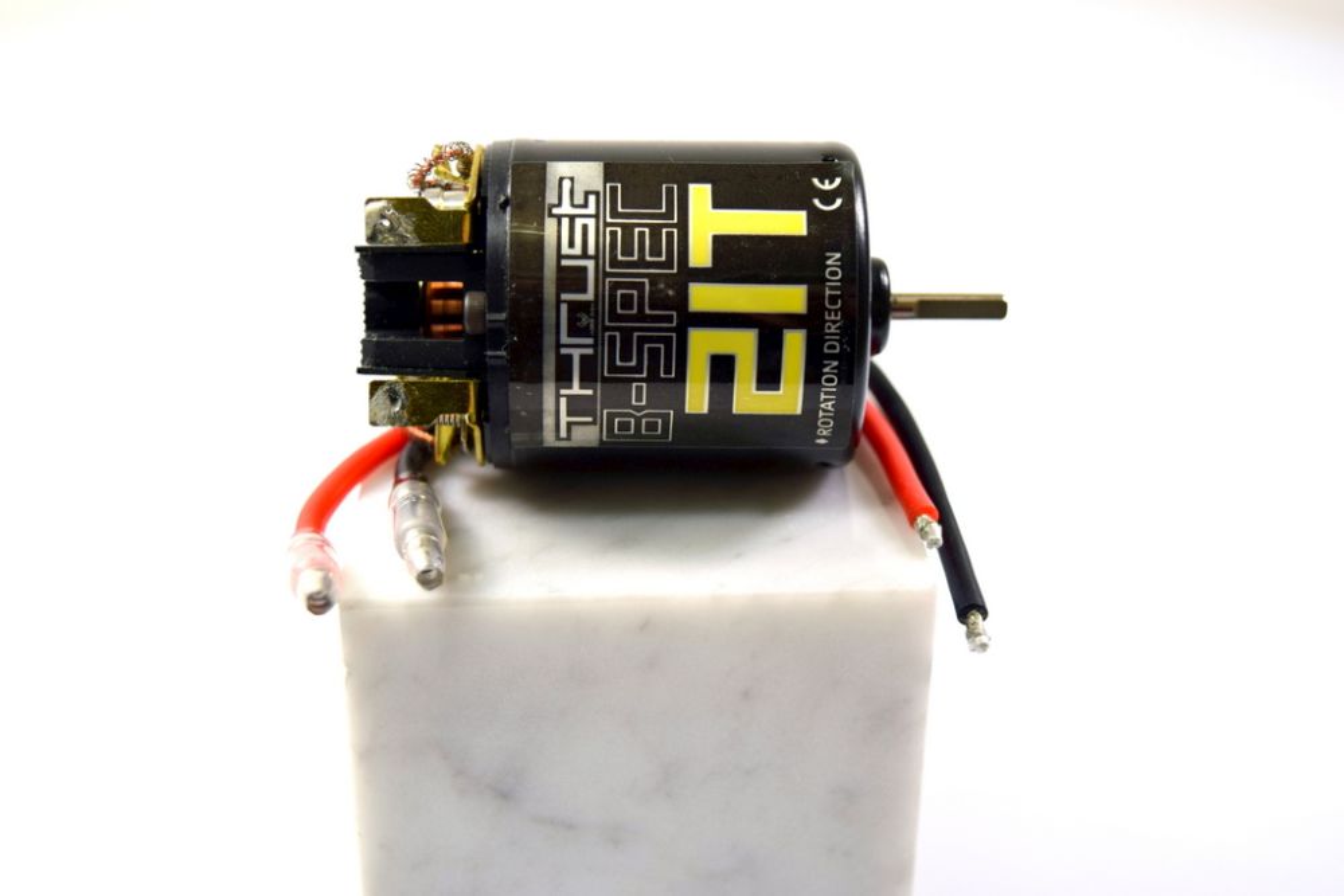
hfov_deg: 35.0
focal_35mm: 57
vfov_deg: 23.8
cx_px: 672
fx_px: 2128
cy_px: 448
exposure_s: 1/125
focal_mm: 38
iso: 100
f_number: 5
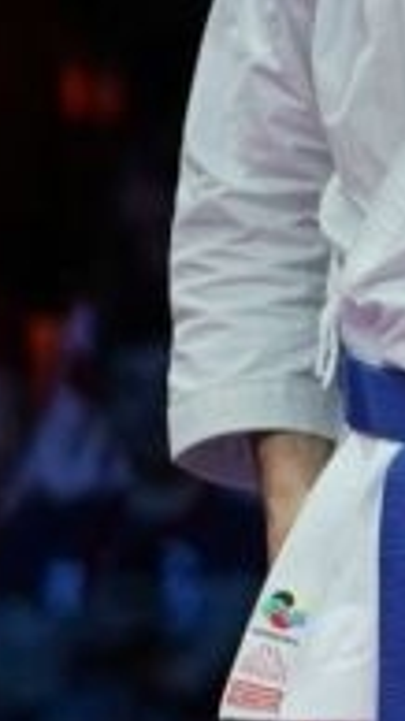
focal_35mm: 1204
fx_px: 23006
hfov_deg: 1.0
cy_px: 320
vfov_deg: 1.8
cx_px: 2631
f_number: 2.8
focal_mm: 124
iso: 800
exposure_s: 1/500
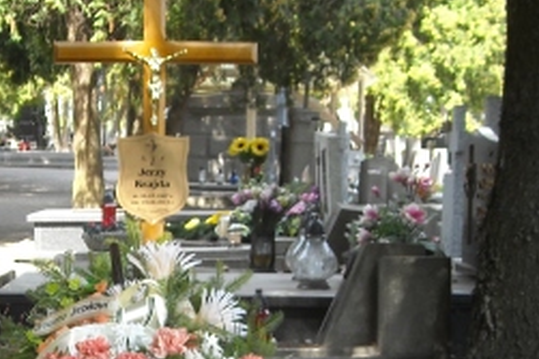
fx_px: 1391
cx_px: 67
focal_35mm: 93
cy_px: 322
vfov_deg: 14.5
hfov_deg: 21.5
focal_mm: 5.7
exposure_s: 1/105
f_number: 2.8
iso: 64
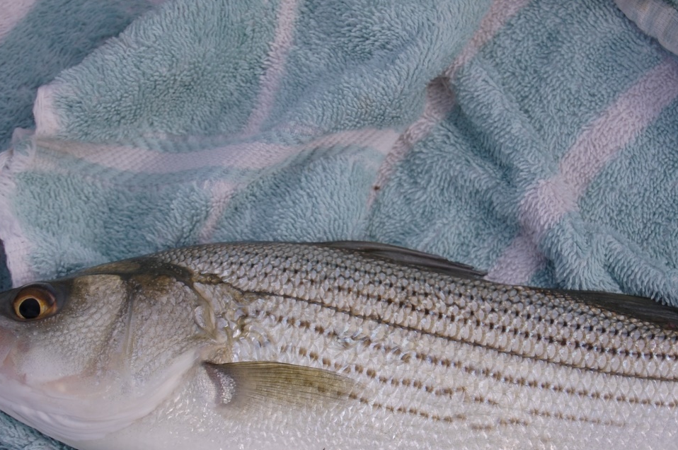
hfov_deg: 14.9
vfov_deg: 9.9
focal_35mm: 138
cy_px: 305
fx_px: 2592
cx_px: 448
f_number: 5.6
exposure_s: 1/1000
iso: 200
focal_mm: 55
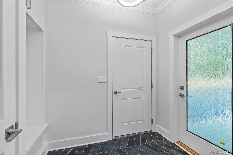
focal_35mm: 16
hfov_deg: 96.7
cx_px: 116
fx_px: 104
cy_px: 78
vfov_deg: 73.7
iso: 400
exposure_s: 1/2.5
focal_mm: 16
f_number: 8
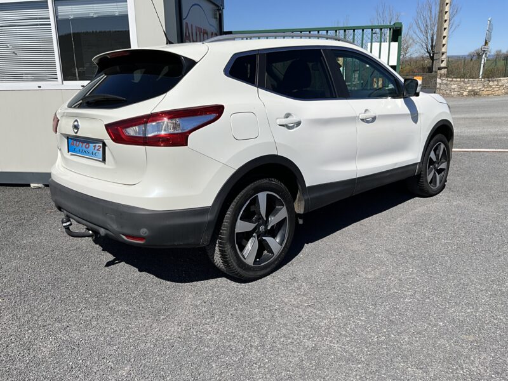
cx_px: 254
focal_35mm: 29
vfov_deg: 48.2
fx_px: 426
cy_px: 190
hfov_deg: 61.7
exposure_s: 1/3322
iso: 25
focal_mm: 3
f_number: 1.8
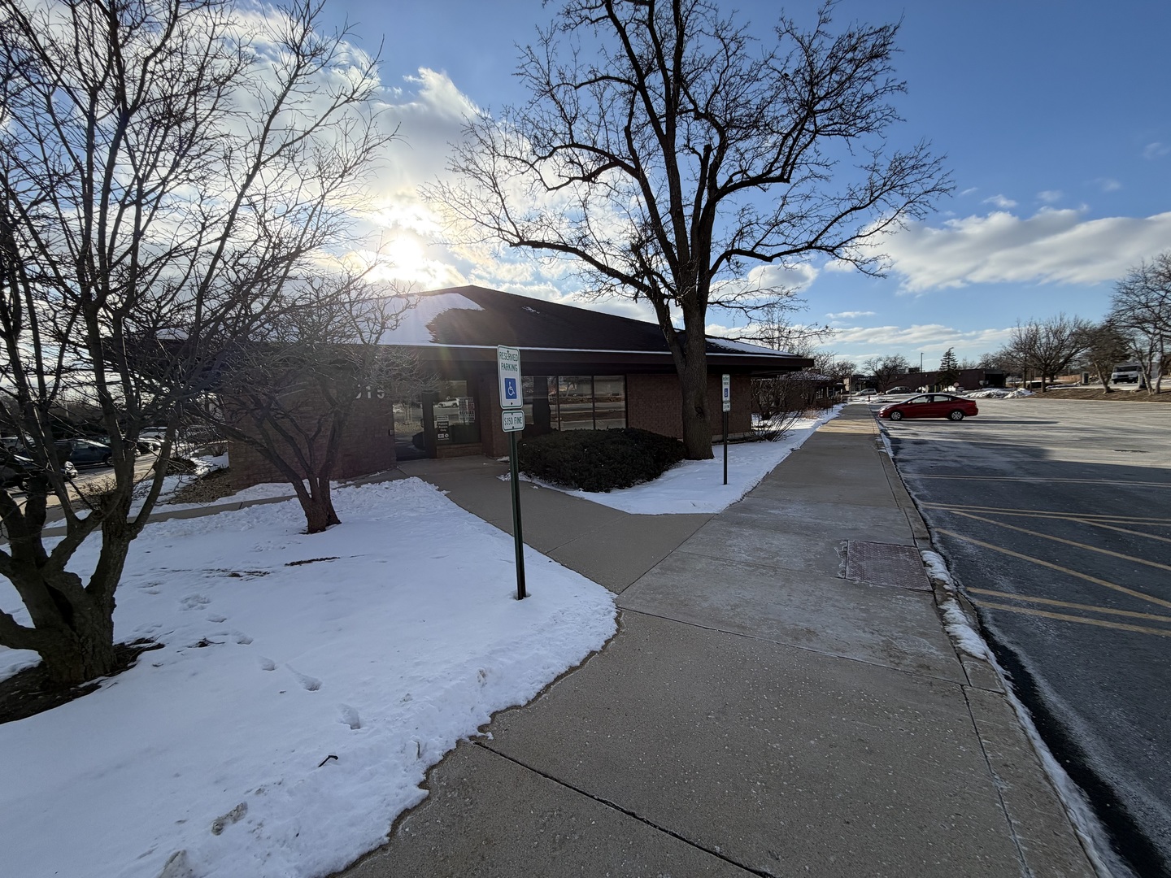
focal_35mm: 14
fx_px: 474
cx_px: 586
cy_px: 439
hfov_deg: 102.1
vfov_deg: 85.7
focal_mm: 2.22
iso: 25
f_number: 2.2
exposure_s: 1/1068
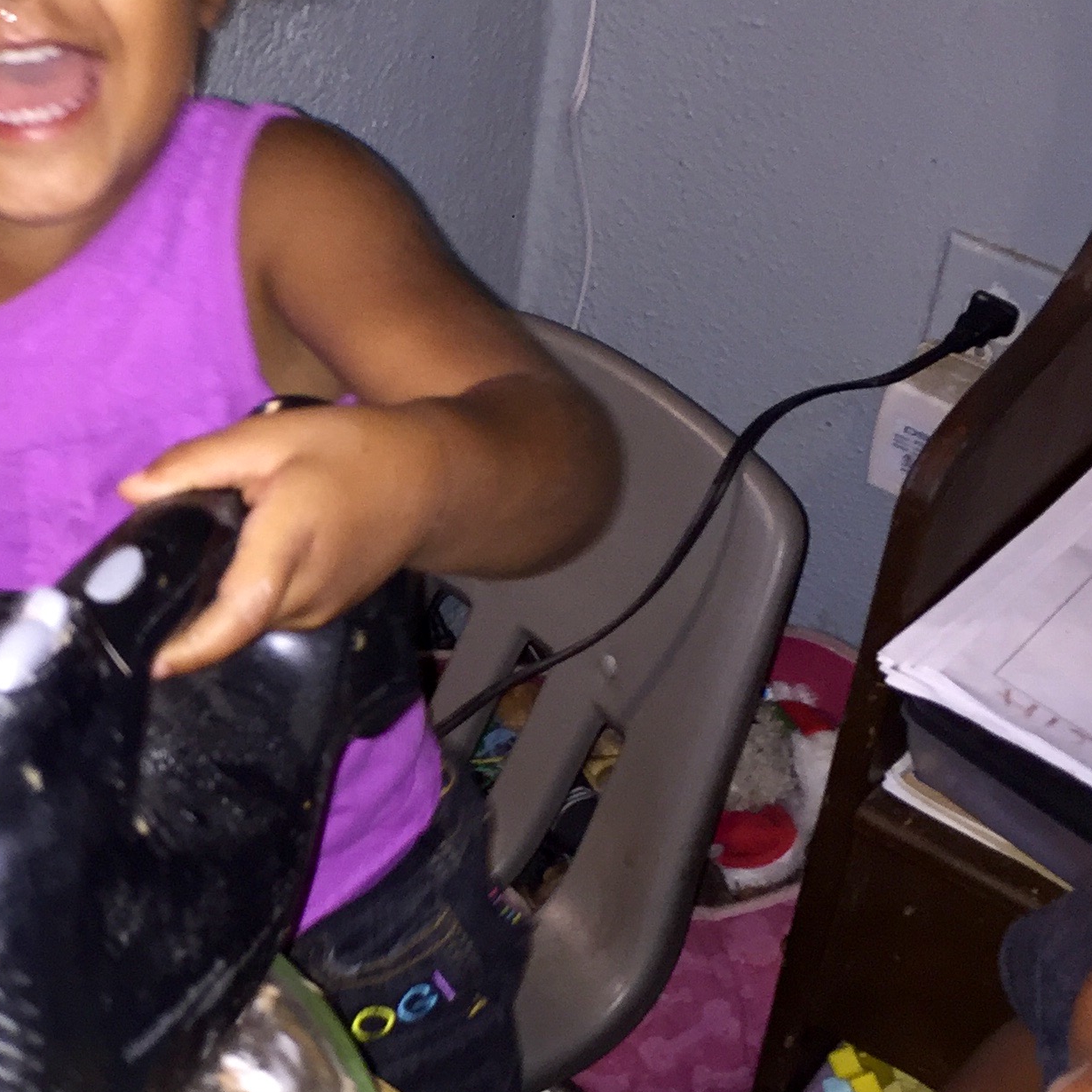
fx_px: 2427
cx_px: 59
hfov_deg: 24.5
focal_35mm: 68
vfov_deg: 25.3
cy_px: 619
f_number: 2.2
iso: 80
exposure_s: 1/16
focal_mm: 4.15
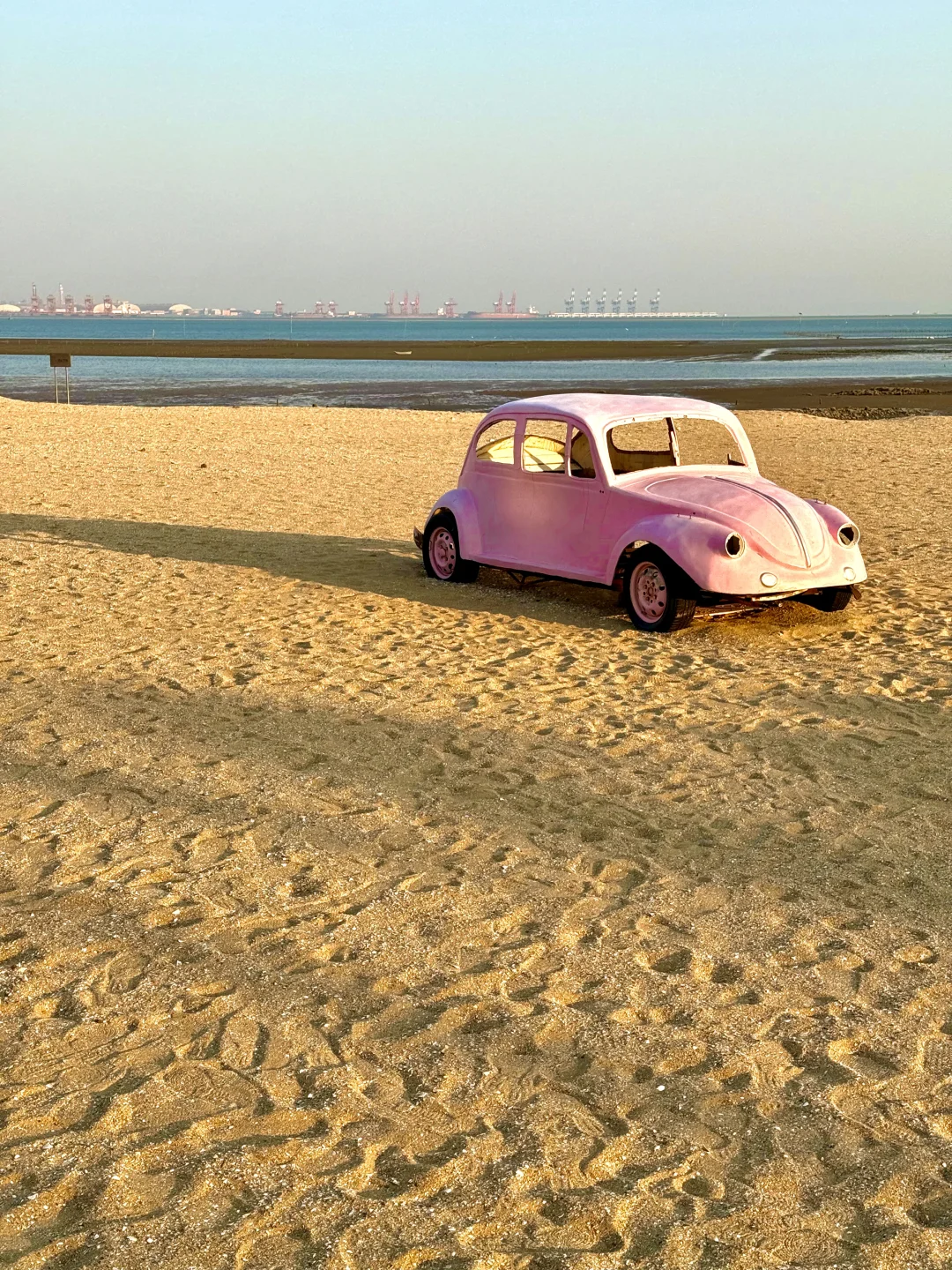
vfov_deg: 39.7
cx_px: 476
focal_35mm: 48
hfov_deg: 30.3
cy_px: 635
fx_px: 1760
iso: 64
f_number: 1.78
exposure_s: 1/2088
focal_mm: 6.76
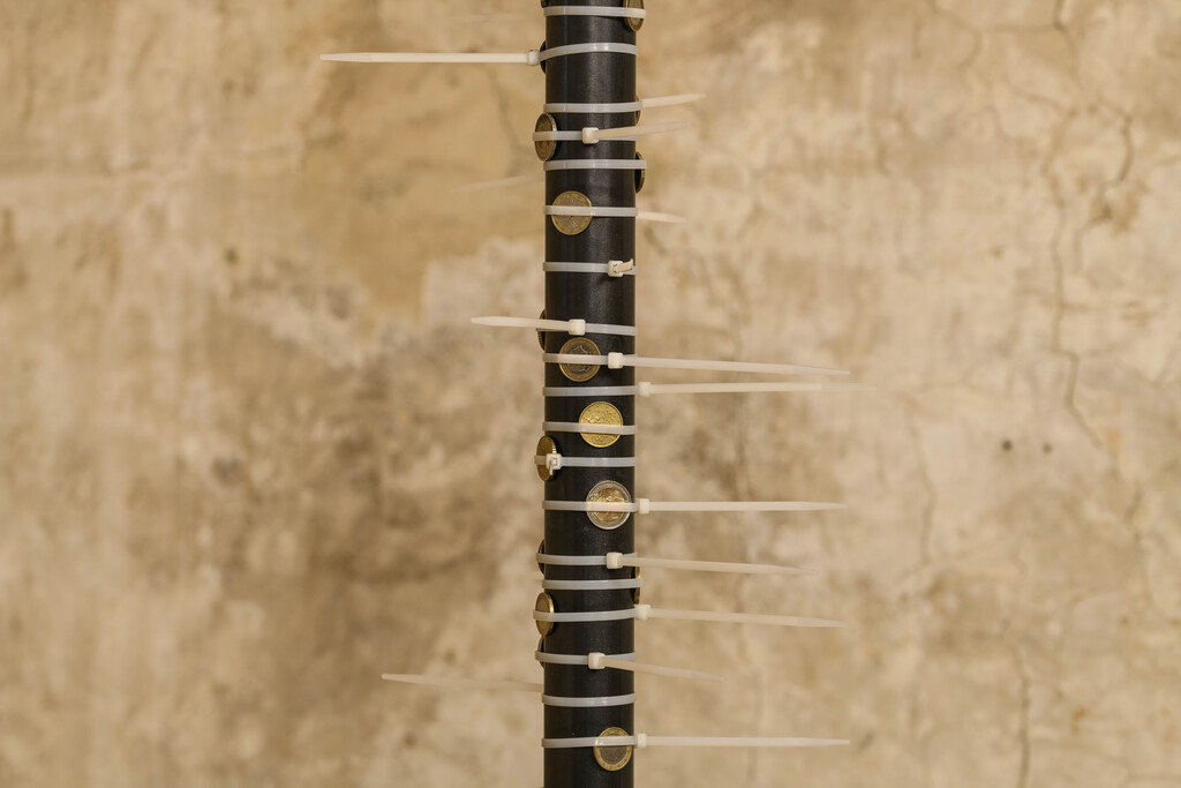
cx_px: 590
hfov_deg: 19.5
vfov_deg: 13.0
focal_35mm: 105
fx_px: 3445
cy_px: 394
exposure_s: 1/125
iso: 250
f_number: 8
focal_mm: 105
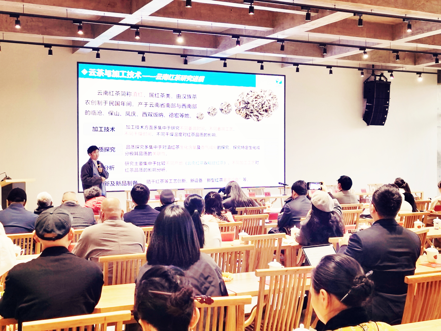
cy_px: 166
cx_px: 220
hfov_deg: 38.9
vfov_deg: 29.7
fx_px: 624
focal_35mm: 49
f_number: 1.6
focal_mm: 5.56
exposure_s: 1/100
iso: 50
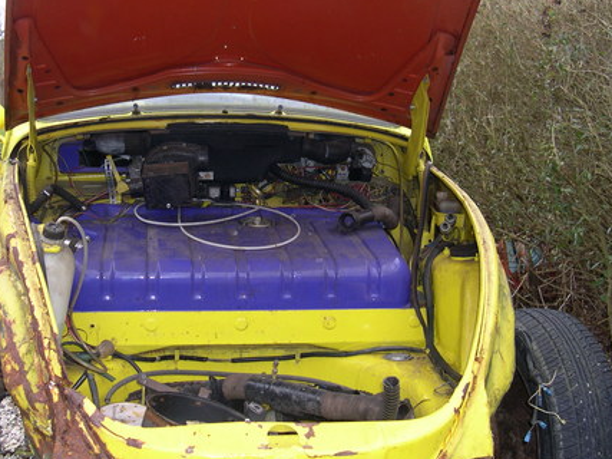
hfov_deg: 38.7
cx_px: 238
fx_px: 866
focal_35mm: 49
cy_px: 244
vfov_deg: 29.7
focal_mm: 8
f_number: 2.8
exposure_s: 1/30
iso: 100
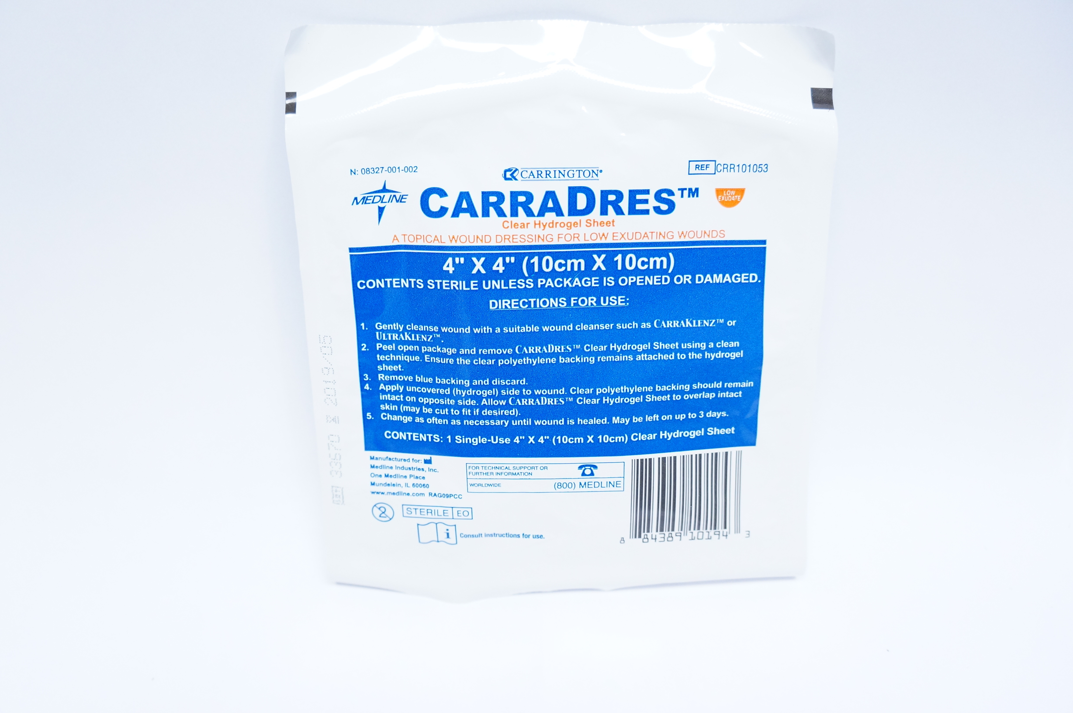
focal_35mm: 30
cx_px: 536
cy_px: 356
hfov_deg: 62.0
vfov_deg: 43.5
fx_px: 893
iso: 1600
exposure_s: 1/160
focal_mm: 20
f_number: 4
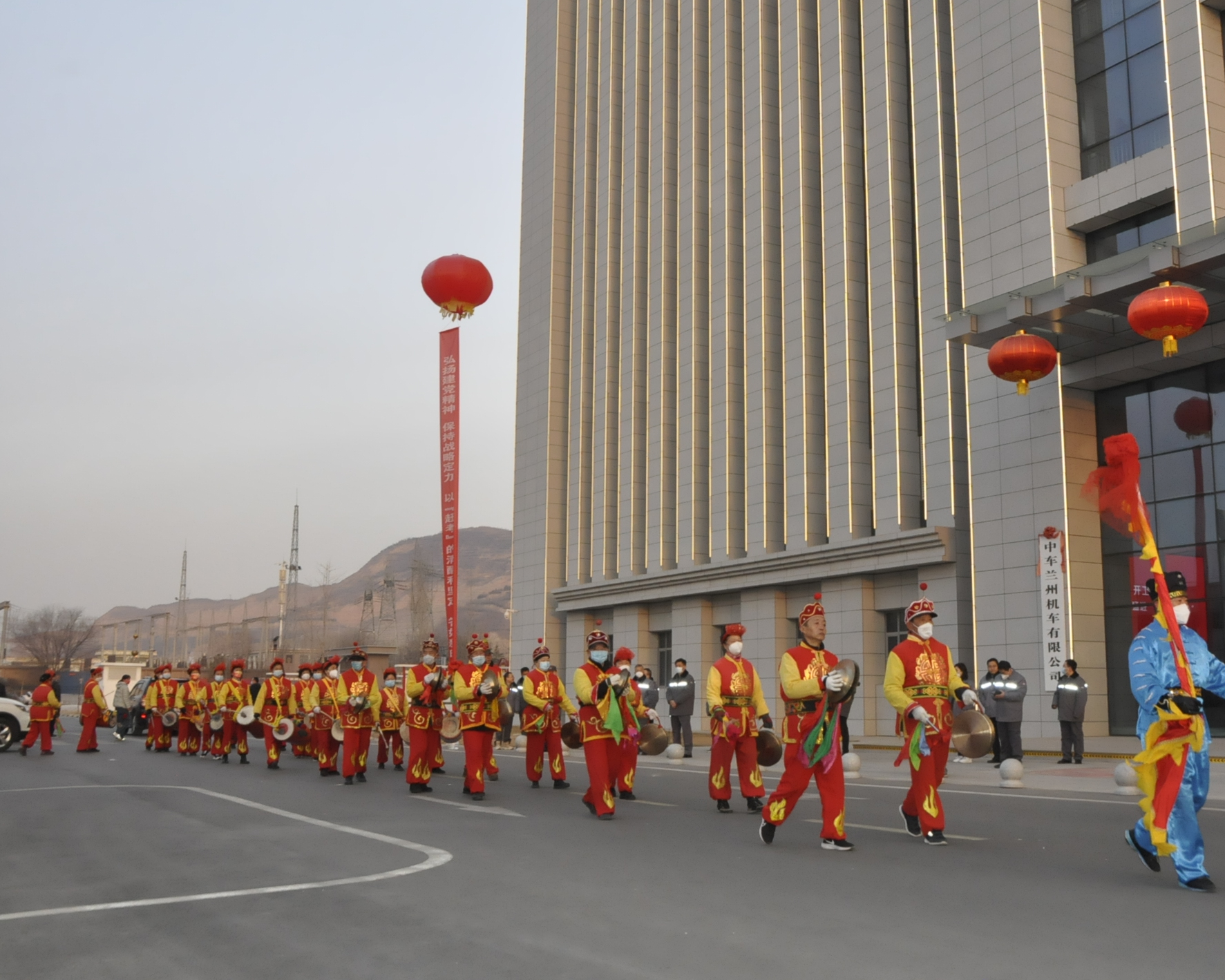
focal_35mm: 34
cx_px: 723
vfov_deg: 43.4
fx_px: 1233
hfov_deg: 52.5
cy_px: 489
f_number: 10
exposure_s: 1/200
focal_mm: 20
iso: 2000
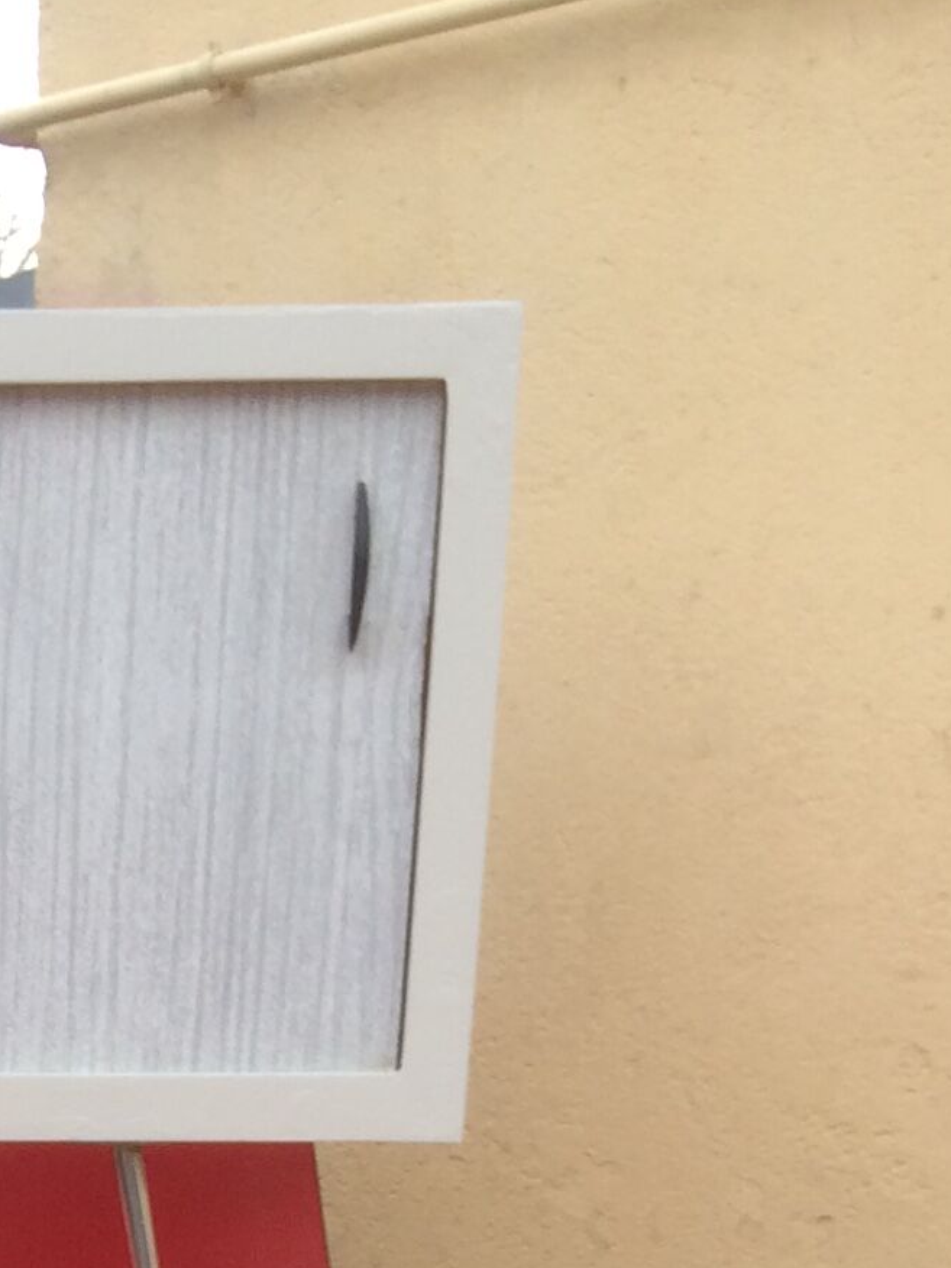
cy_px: 2349
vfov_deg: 15.4
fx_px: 3956
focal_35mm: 108
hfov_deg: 13.2
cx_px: -317
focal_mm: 4.15
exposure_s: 1/112
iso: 32
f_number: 2.2
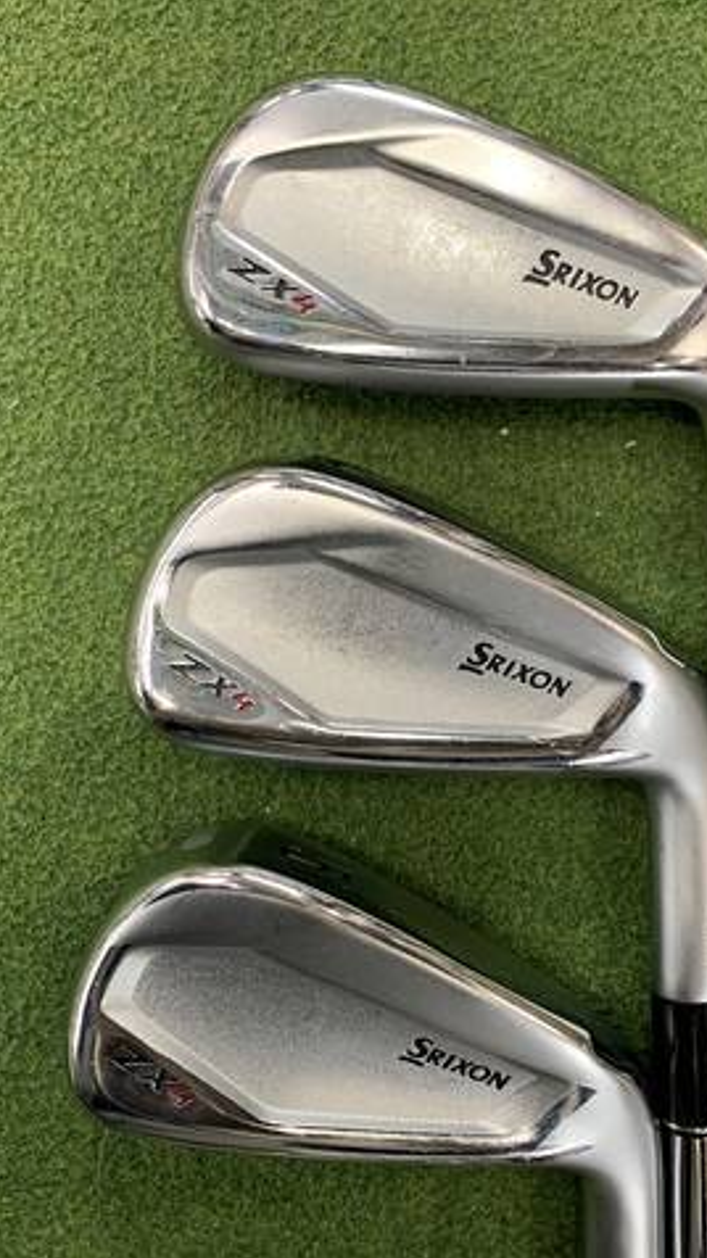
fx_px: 1268
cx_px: 364
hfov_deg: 31.2
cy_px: 630
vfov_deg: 52.8
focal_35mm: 38
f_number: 1.8
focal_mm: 4.25
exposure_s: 1/60
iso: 160
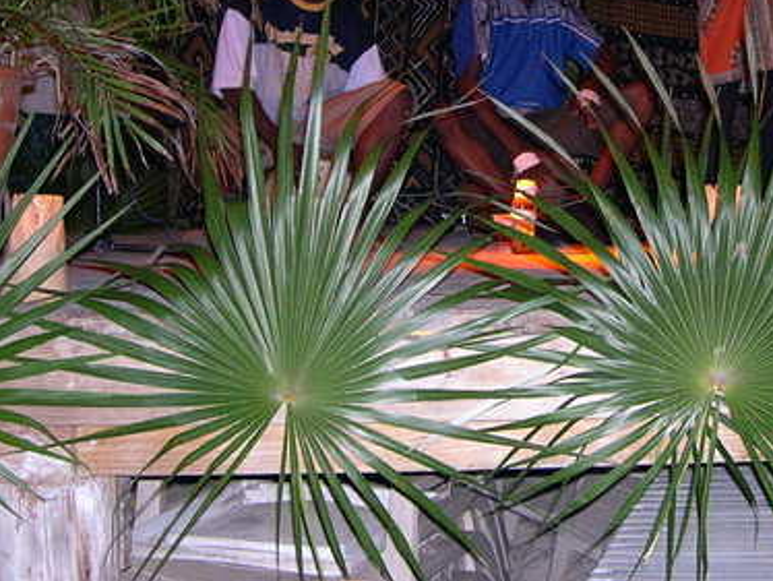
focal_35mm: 65
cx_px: 593
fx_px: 1452
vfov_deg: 22.3
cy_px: 103
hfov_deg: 29.3
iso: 322
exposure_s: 1/60
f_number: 2.8
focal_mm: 8
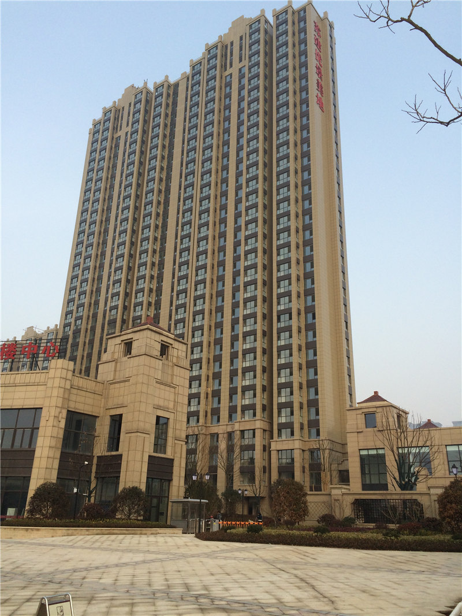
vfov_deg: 61.6
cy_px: 308
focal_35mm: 29
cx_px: 231
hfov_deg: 48.2
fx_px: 516
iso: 32
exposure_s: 1/684
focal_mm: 4.15
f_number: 2.2
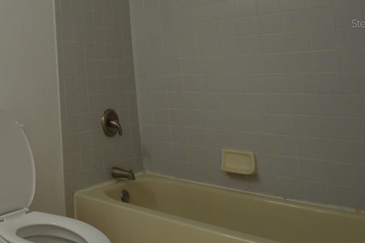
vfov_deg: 34.7
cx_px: -38
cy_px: 23
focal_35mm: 36
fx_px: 365
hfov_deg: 41.9
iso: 400
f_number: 5
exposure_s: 1/100
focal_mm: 10
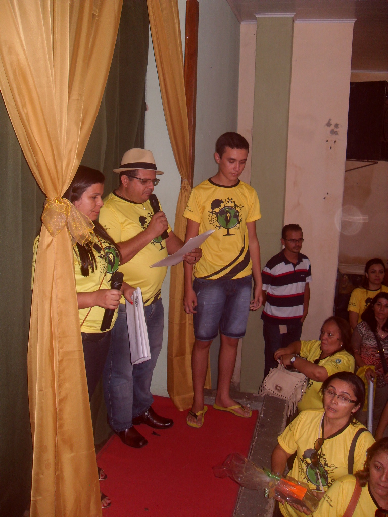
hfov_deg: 41.8
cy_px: 258
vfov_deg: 54.0
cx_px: 194
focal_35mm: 34
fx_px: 508
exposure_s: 1/45
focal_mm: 6.3
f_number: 2.8
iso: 120
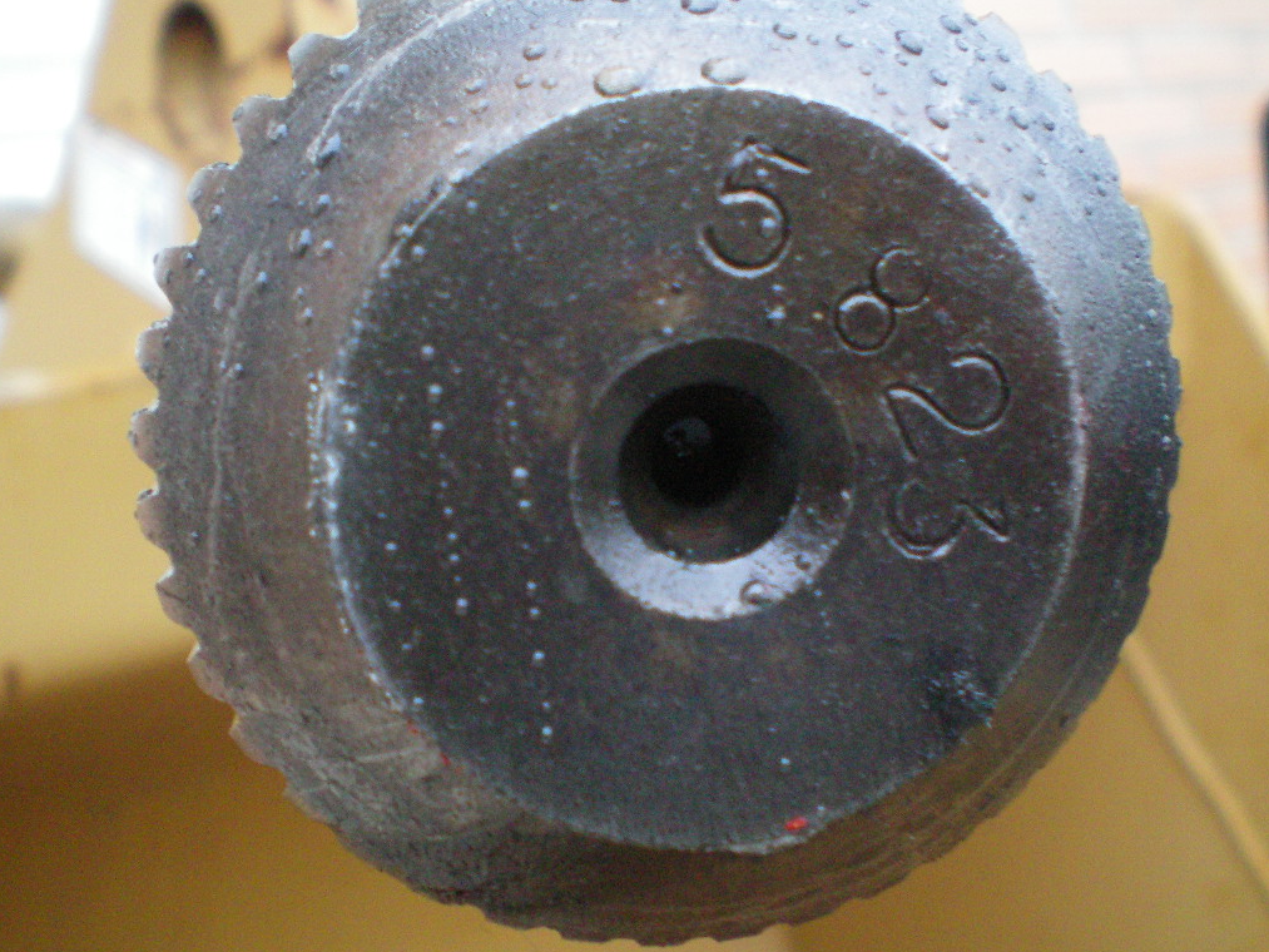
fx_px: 1760
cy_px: 479
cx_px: 644
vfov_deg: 30.3
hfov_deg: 39.7
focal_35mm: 48
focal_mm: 6.3
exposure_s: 1/60
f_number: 3.1
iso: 200
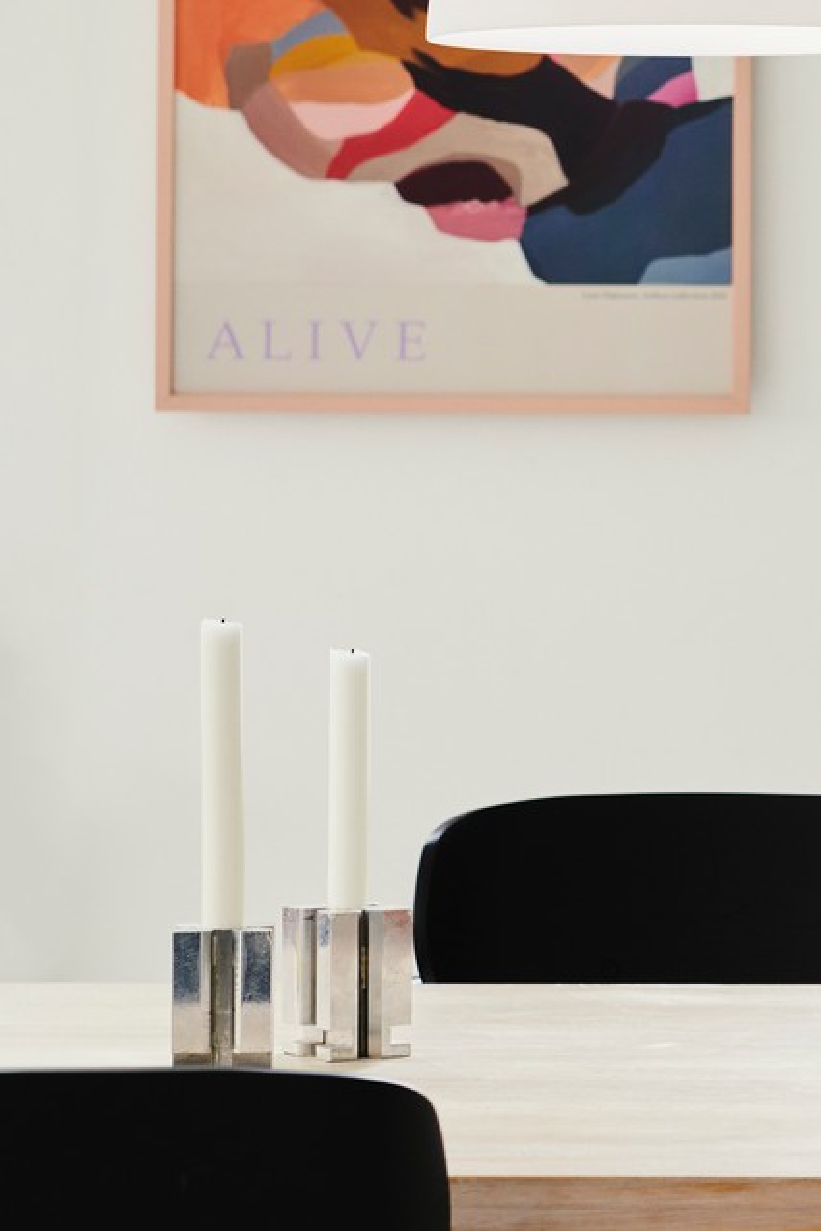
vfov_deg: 13.1
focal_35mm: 157
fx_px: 5367
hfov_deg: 8.5
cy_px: 475
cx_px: 1270
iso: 200
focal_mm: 50
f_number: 5.6
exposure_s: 1/2
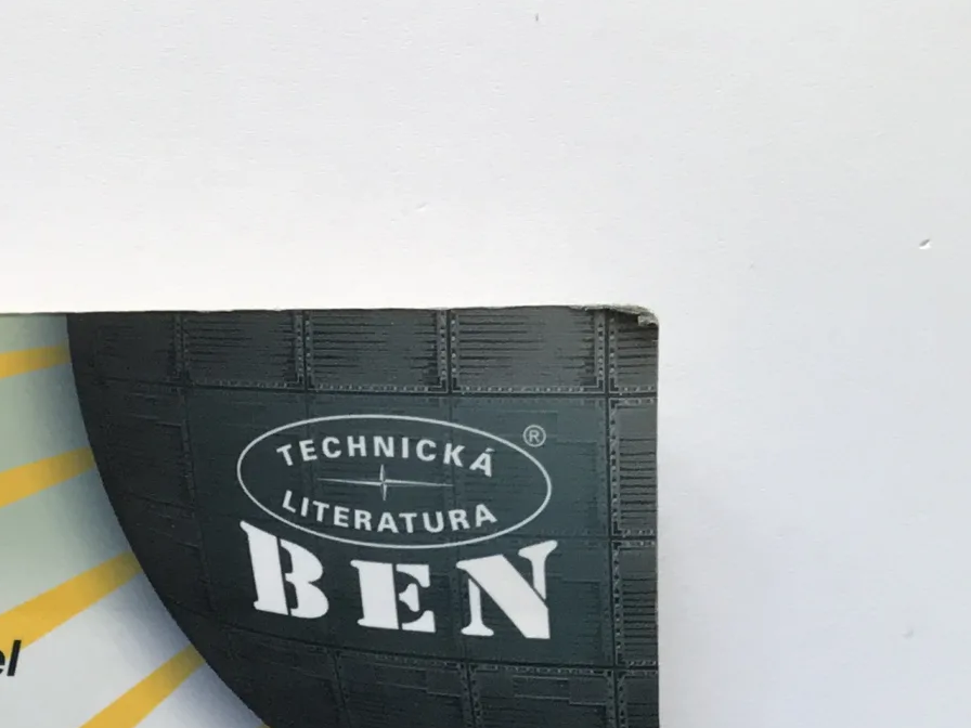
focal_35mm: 80
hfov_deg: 23.2
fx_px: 2244
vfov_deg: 16.0
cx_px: -52
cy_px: 1263
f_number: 1.8
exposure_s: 1/100
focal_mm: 3.99
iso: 40
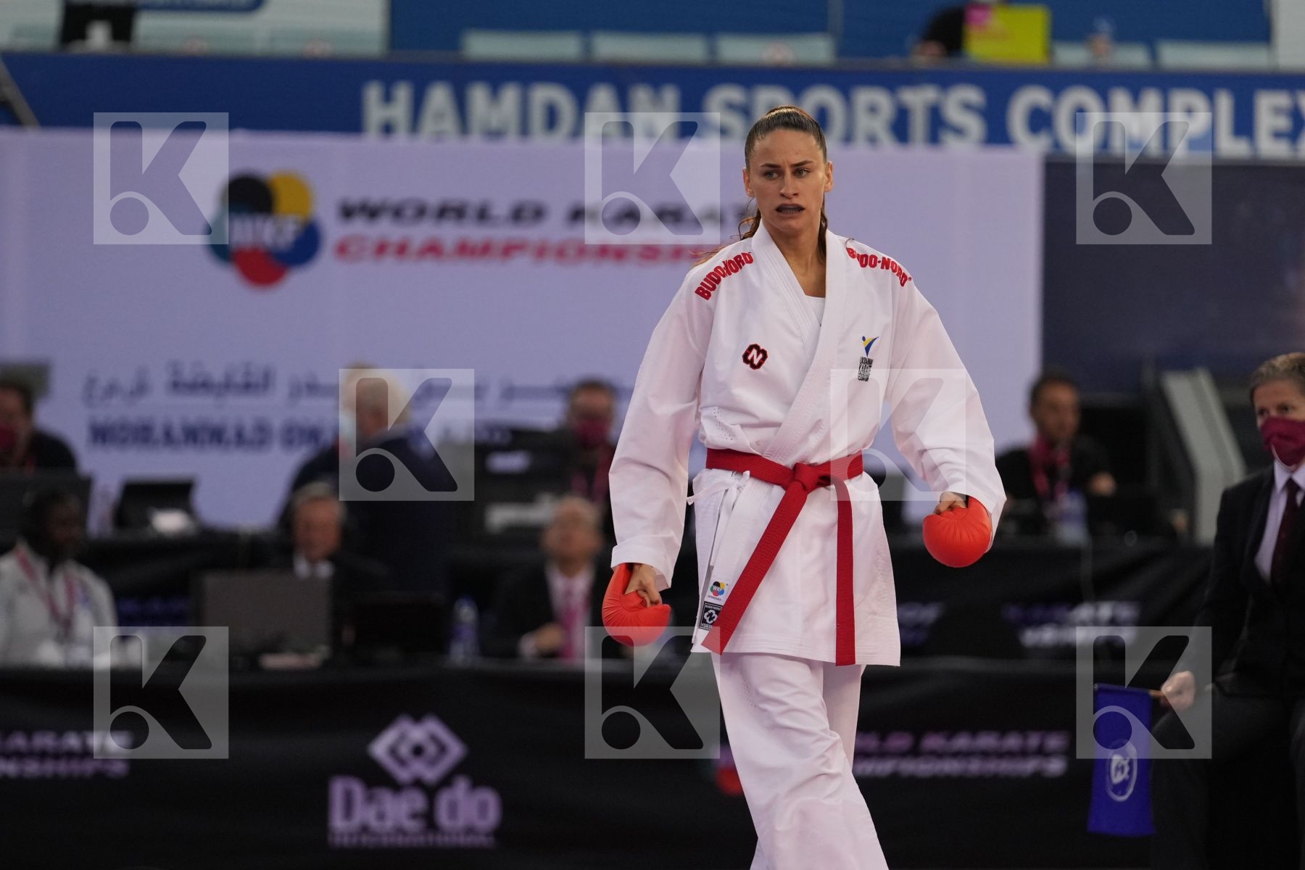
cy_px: 435
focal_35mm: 300
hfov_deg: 6.9
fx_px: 10874
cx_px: 652
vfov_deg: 4.6
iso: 1600
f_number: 2.8
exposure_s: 1/1000
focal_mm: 200
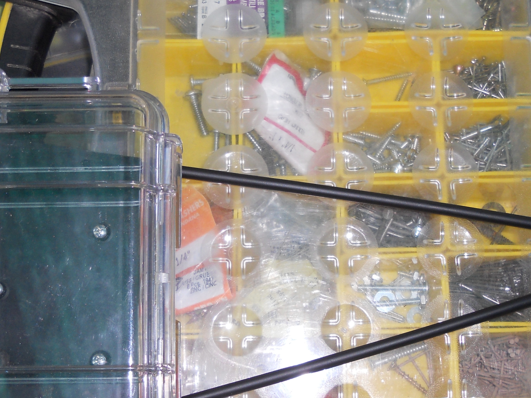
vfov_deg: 28.3
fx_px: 782
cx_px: 273
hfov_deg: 37.5
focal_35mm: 51
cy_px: 275
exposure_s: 1/25
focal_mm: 4.9
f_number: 3.2
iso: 80
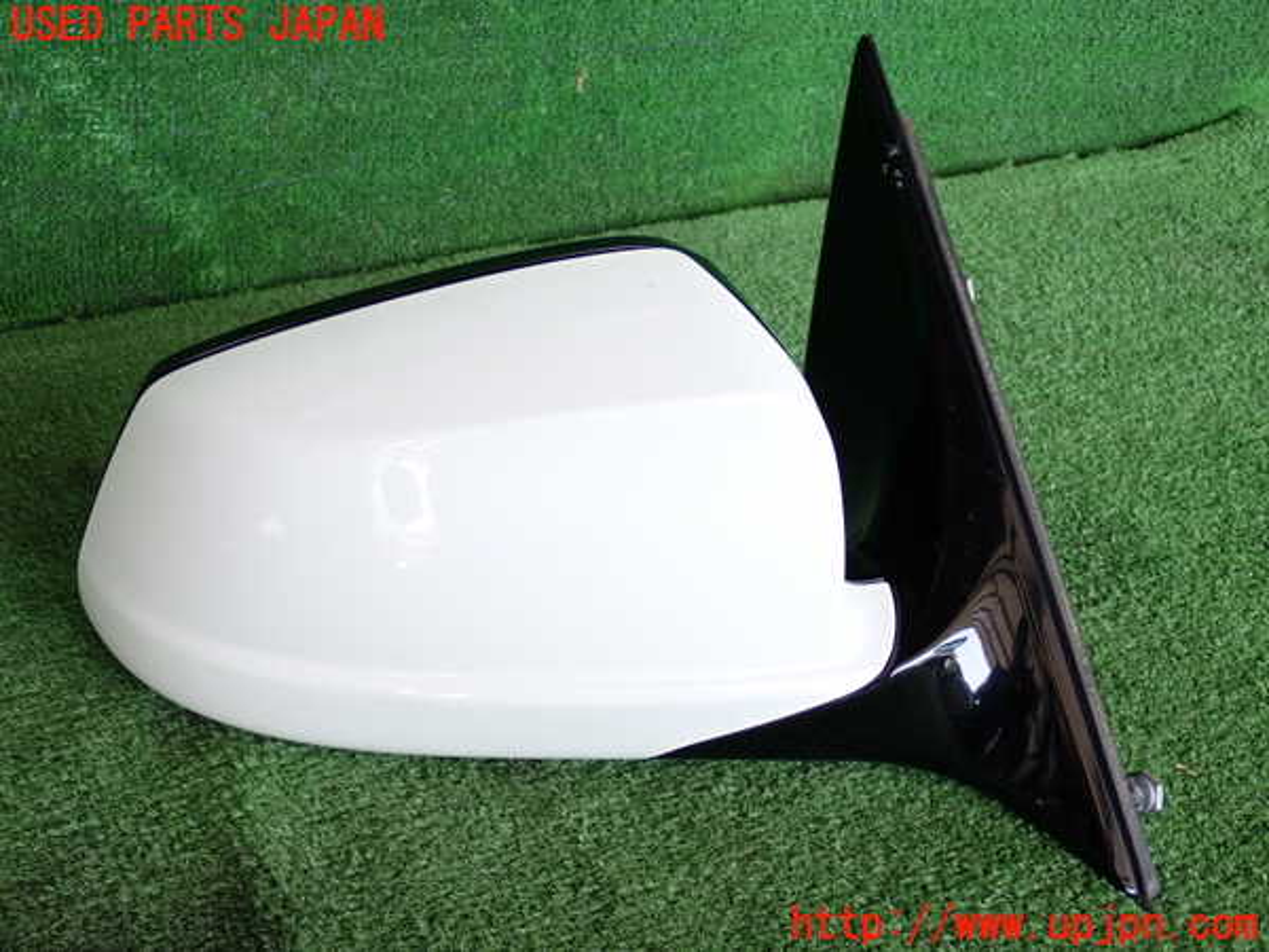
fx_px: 1723
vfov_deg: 30.9
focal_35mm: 47
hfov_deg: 40.4
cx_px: 634
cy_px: 476
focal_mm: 8.4
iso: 200
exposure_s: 1/125
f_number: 3.1
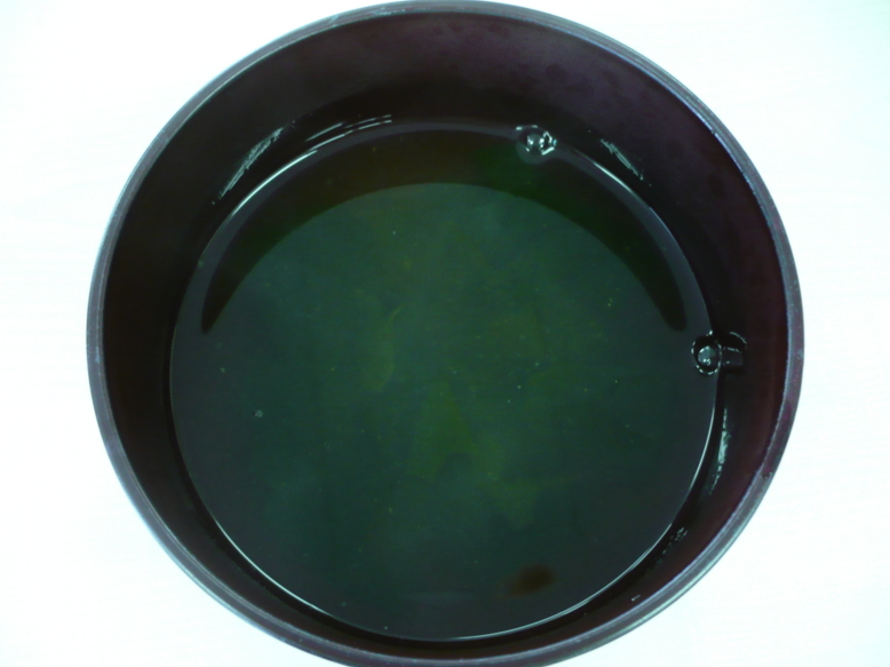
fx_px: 925
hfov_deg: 51.4
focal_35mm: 36
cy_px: 338
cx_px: 437
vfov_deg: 39.6
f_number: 2.8
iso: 200
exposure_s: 1/10
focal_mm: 5.8
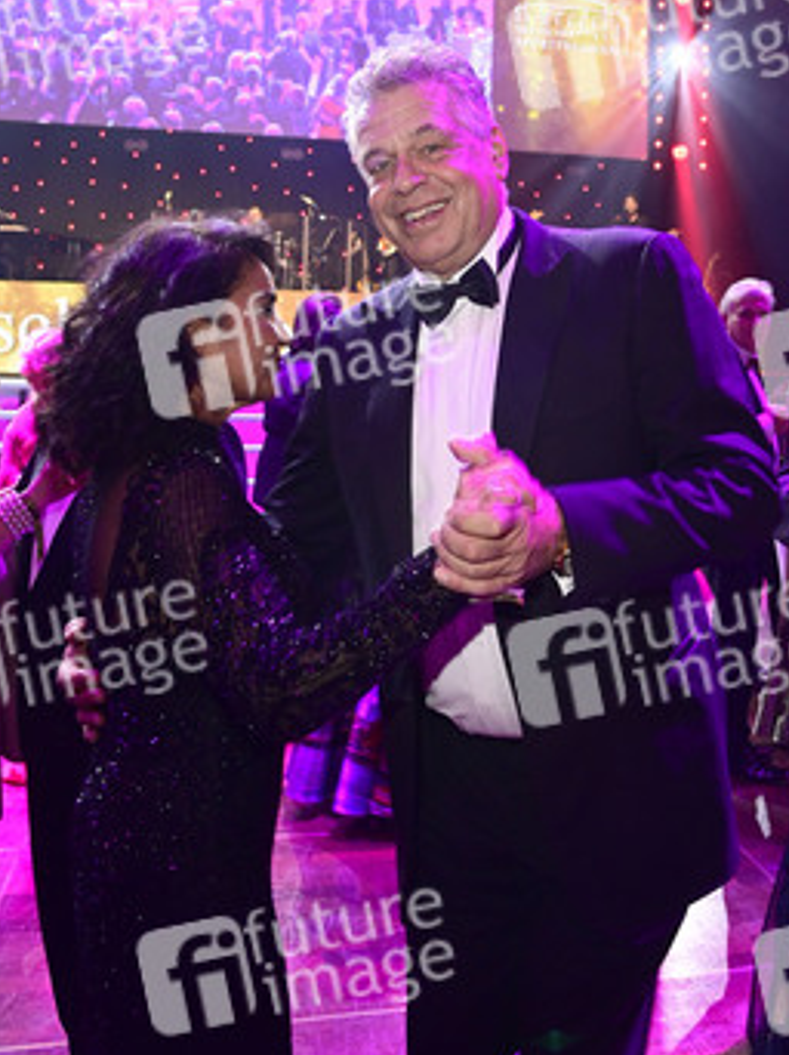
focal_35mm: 27
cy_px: 500
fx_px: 822
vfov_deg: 65.3
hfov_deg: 51.3
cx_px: 385
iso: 2500
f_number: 5.6
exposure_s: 1/50
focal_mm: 24
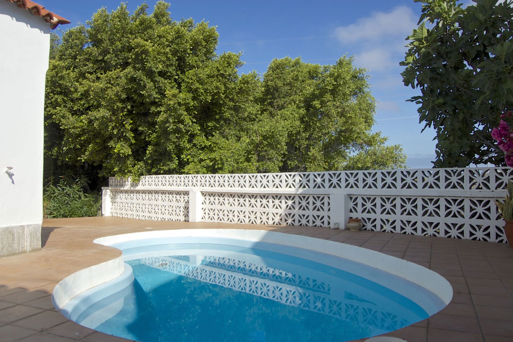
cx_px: 256
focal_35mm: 27
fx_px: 385
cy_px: 171
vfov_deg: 47.9
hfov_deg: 67.4
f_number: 9
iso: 200
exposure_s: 1/320
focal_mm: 18
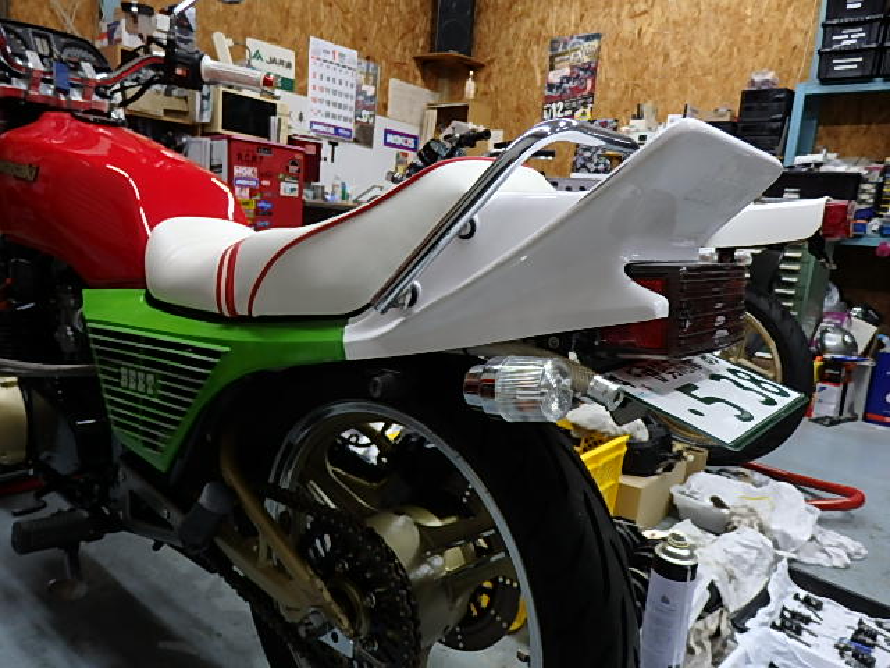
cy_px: 334
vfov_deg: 54.9
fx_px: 643
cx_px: 445
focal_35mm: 25
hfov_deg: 69.4
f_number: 3
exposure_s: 1/30
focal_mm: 4.5
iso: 160
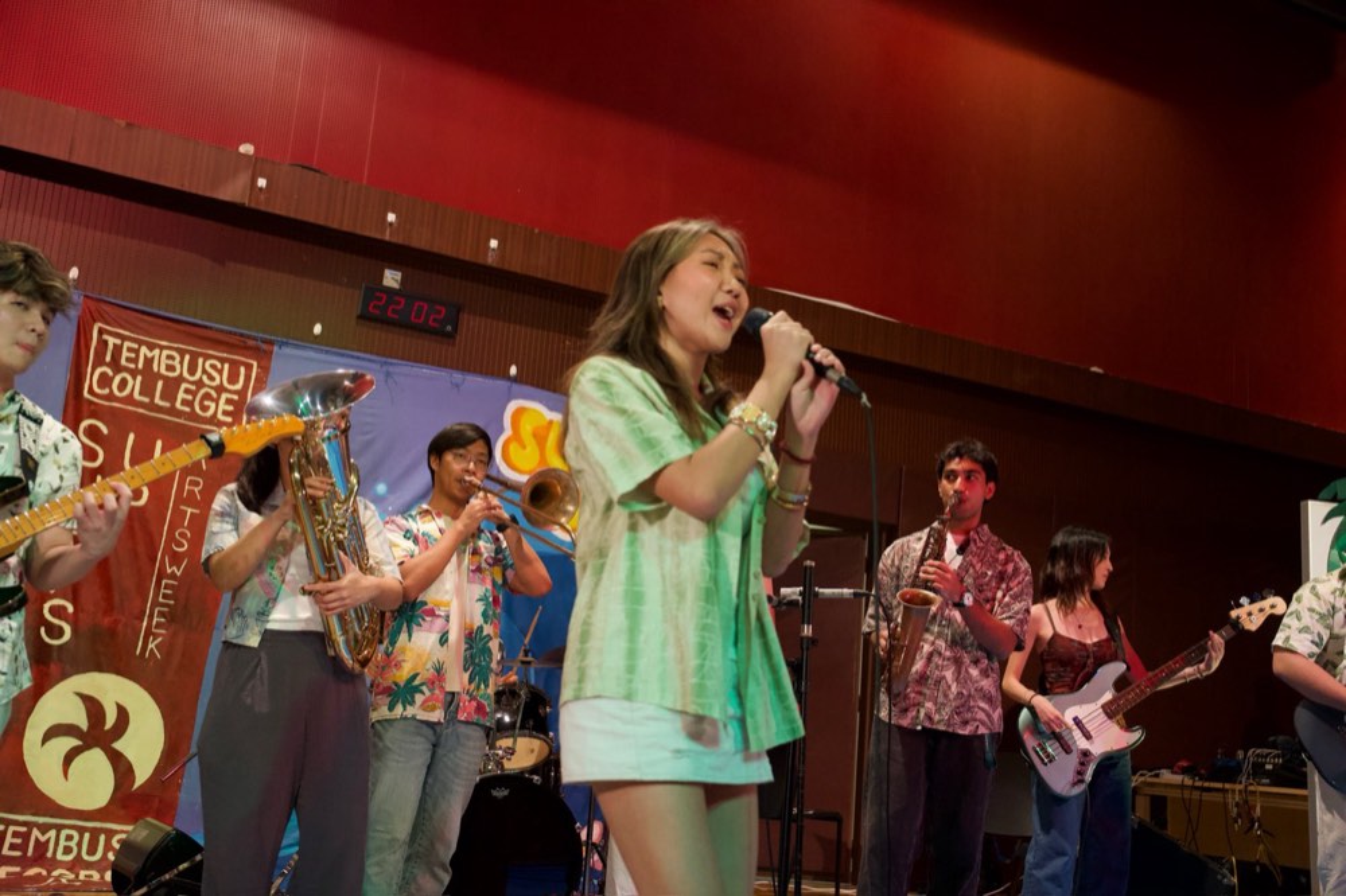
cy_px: 448
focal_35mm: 36
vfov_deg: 36.8
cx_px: 673
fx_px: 1345
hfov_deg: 53.1
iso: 6400
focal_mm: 36
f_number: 4
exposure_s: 1/160
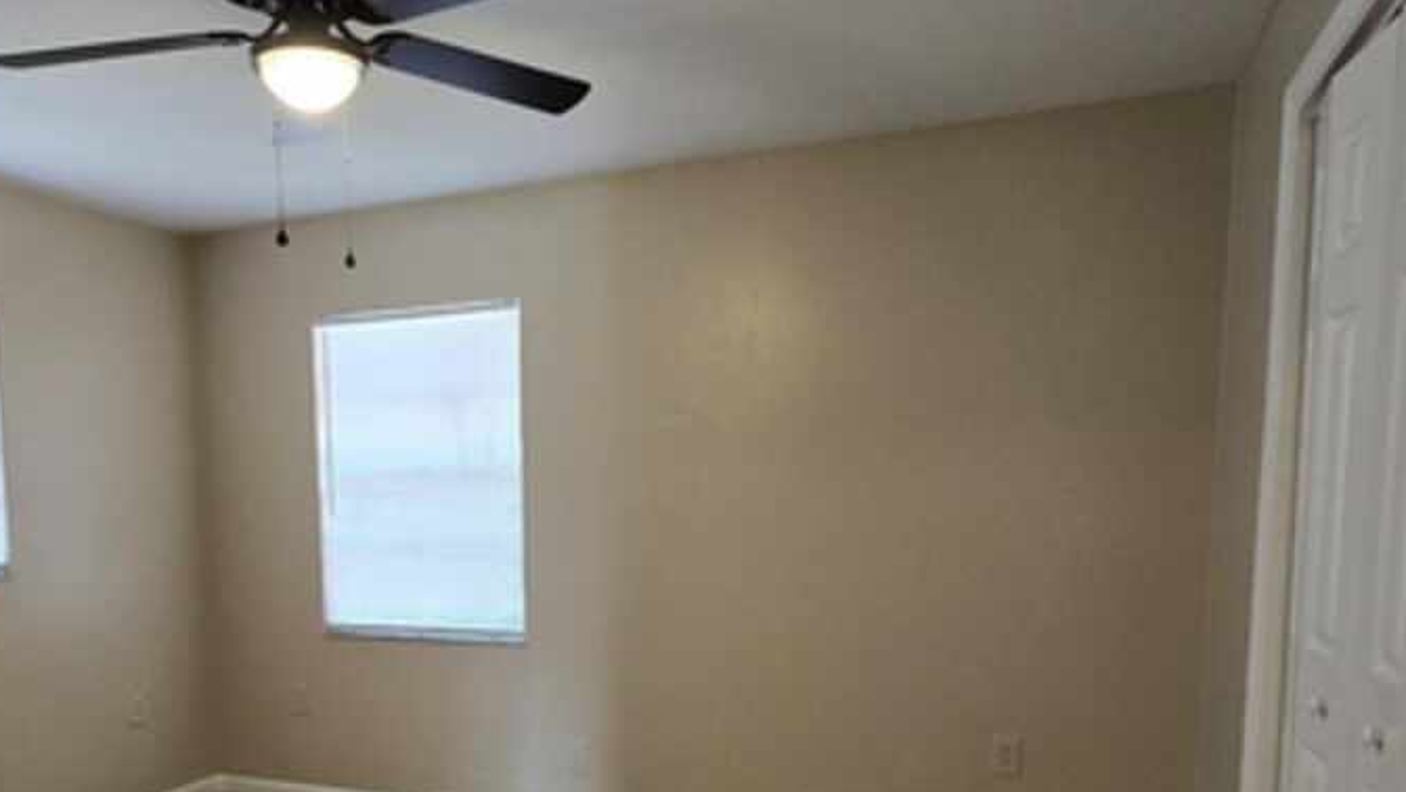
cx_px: 541
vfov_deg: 41.1
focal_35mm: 27
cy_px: 633
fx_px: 1007
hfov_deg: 68.9
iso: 250
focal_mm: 2.2
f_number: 2.2
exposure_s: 1/60
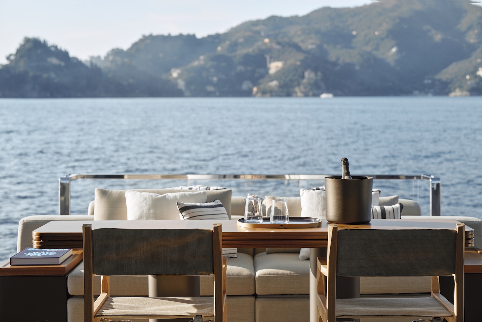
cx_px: 241
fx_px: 937
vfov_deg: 19.5
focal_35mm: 70
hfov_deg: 28.8
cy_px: 161
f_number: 5
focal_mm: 70
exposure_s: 1/160
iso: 40
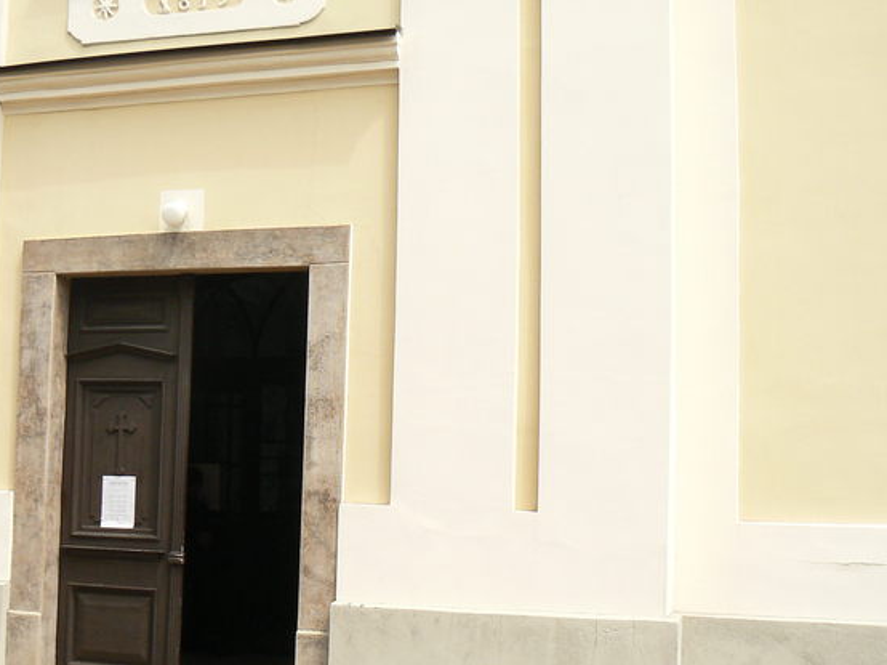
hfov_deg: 36.3
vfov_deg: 27.9
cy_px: 404
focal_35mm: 52
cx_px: 272
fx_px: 1332
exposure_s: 1/1000
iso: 100
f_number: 3.6
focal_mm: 6
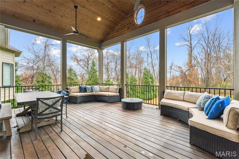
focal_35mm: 16
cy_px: 80
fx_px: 105
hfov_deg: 97.5
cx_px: 120
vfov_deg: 74.4
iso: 100
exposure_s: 1/4
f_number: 13
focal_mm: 15.8
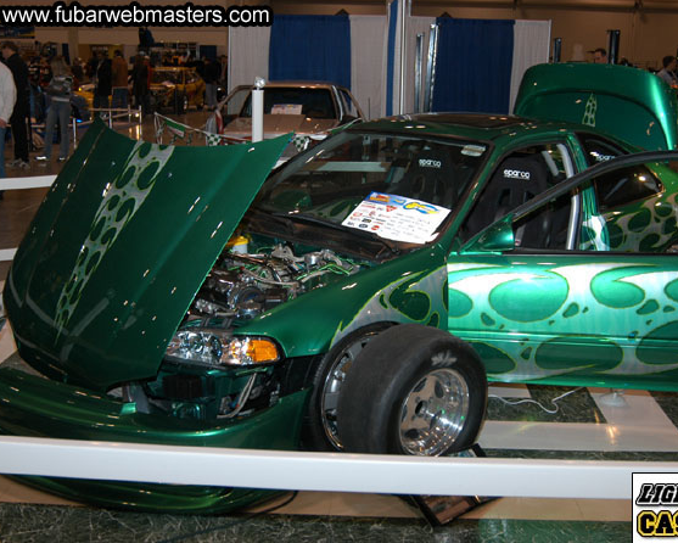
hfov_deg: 44.7
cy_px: 272
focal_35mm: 41
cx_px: 365
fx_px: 823
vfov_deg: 36.5
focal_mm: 24
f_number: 5
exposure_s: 1/60
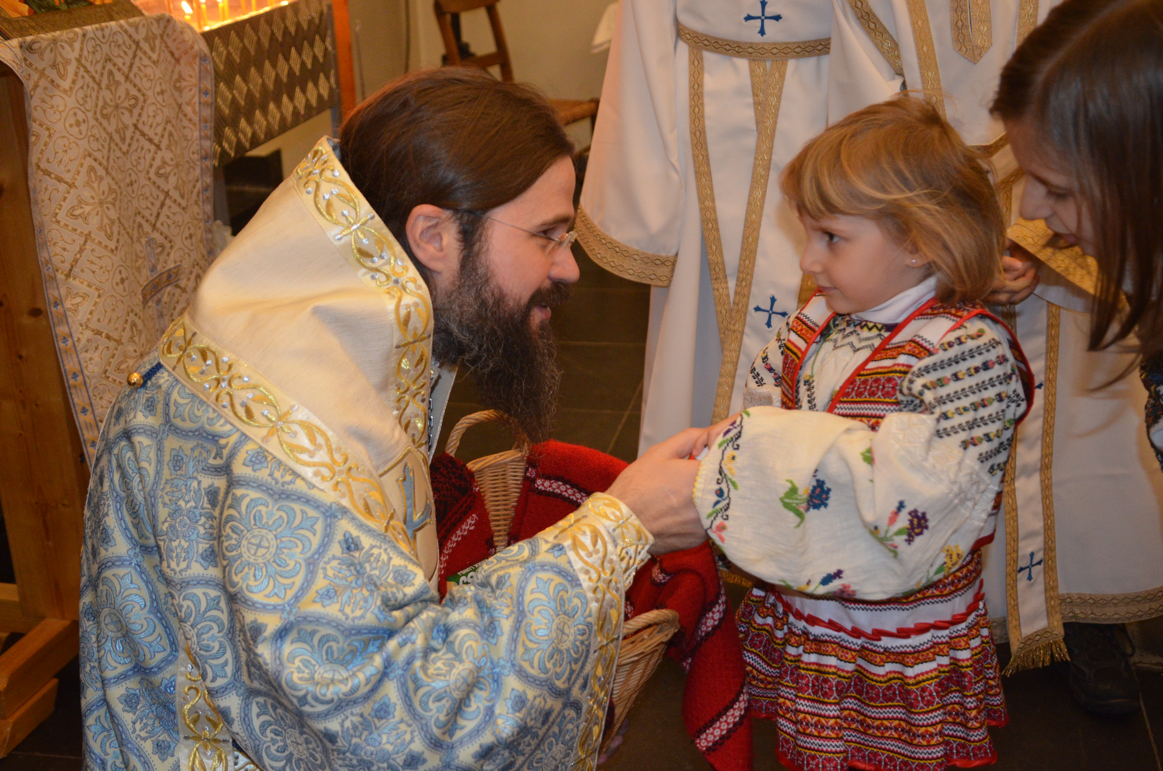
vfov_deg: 31.8
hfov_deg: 46.5
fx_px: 1354
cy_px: 386
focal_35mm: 42
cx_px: 582
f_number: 3.3
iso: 1800
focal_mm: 28
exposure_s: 1/60
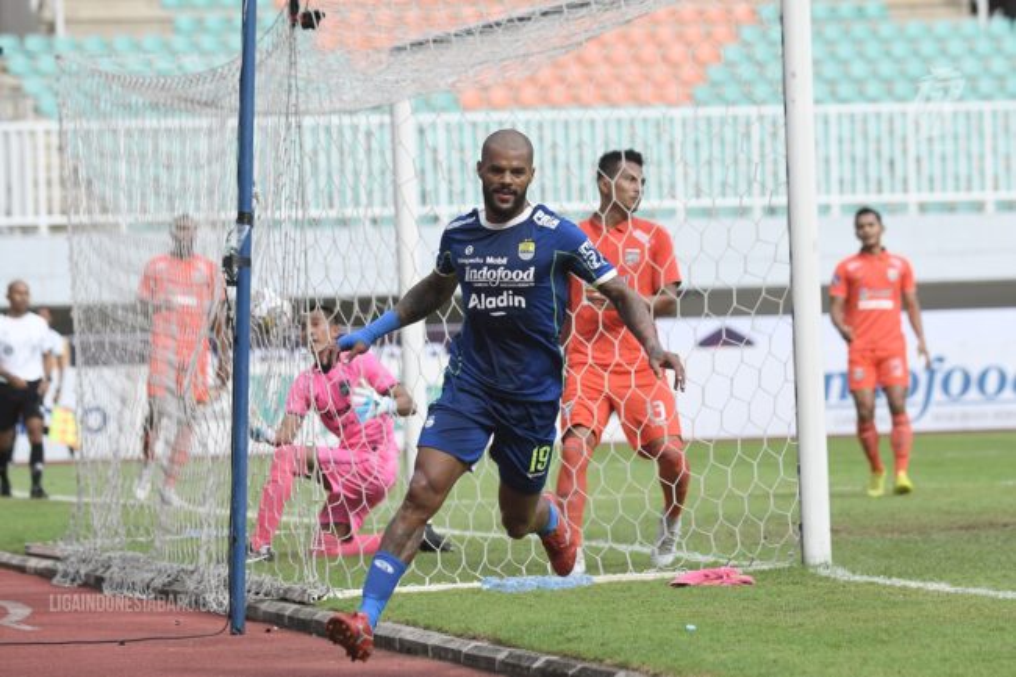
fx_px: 5078
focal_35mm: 180
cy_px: 338
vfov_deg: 7.6
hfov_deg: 11.4
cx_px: 508
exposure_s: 1/2000
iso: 200
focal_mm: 120
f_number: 2.8
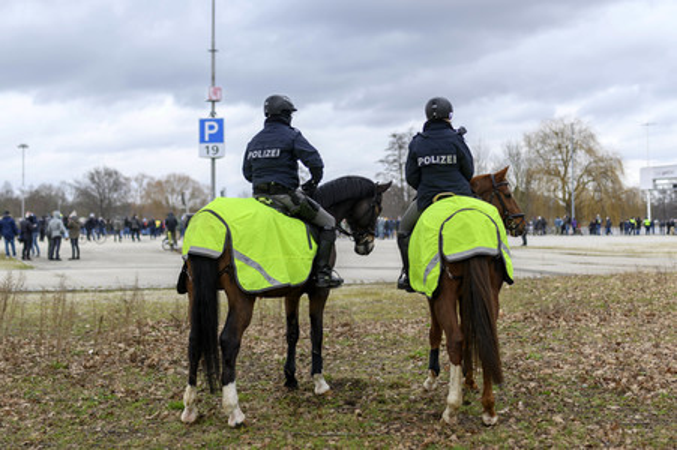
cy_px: 225
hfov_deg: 54.5
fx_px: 658
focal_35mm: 35
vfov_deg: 37.8
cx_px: 338
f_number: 1.4
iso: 80
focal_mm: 35
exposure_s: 1/800
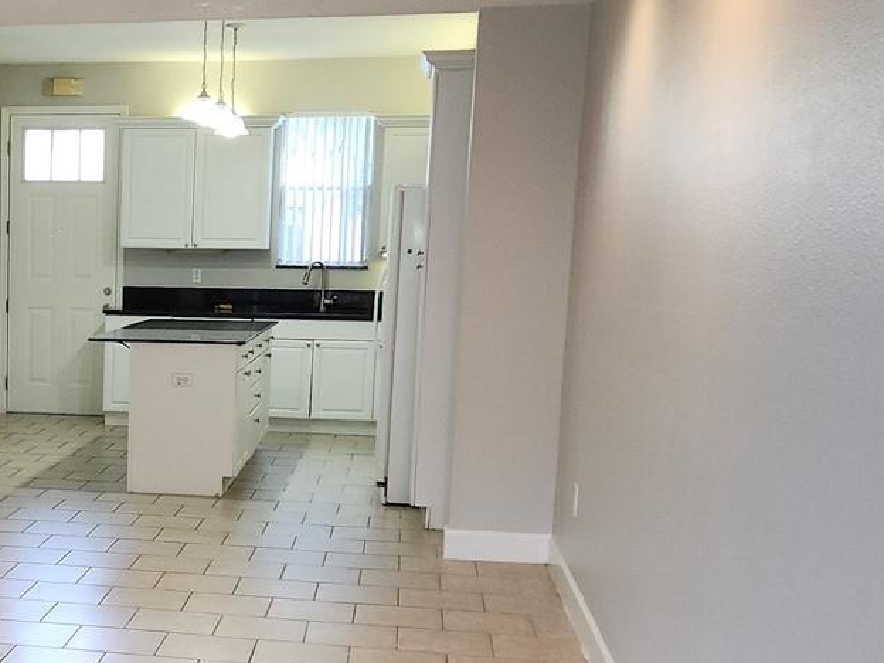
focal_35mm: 59
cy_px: 487
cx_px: 28
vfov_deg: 24.6
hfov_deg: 30.7
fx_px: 1507
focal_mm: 5.4
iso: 100
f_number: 1.8
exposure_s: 1/60
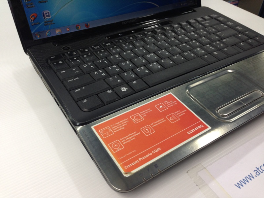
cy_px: 99
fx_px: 252
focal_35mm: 33
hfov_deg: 55.4
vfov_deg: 42.9
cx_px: 132
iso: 64
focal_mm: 4.12
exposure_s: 1/20
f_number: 2.4
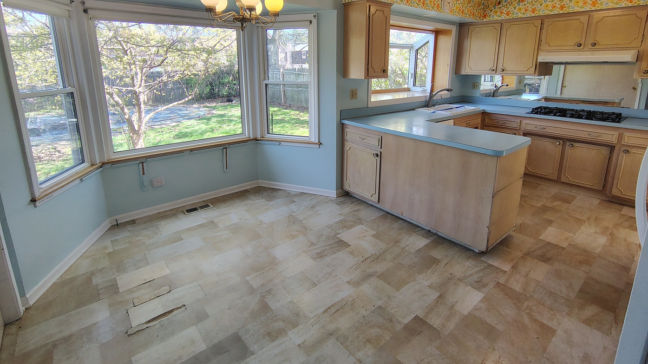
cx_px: 330
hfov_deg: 92.7
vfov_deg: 60.1
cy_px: 135
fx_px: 309
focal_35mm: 18
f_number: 2.2
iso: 274
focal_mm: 2.13
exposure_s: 1/120
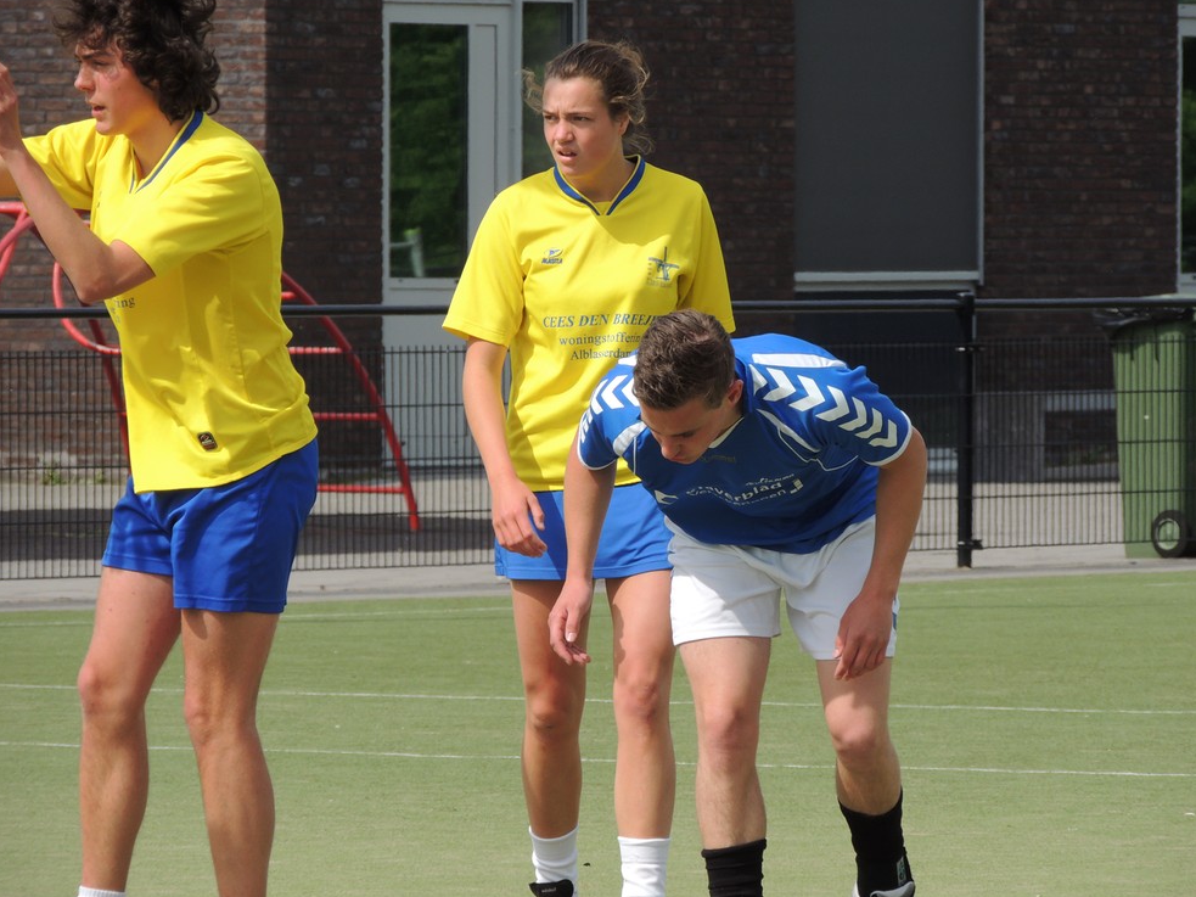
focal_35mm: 453
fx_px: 15649
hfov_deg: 4.4
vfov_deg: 3.3
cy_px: 432
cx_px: 618
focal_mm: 77.5
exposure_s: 1/800
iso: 140
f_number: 4.9
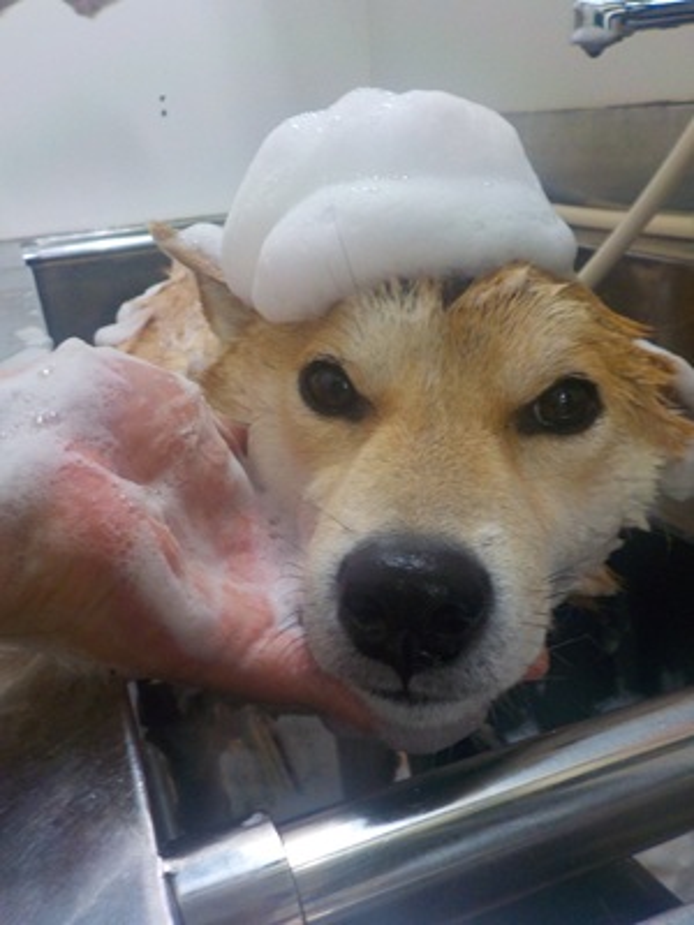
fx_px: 802
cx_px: 347
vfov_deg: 60.0
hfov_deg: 46.8
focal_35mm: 30
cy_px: 462
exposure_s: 1/30
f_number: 3.3
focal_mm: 4.1
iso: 250
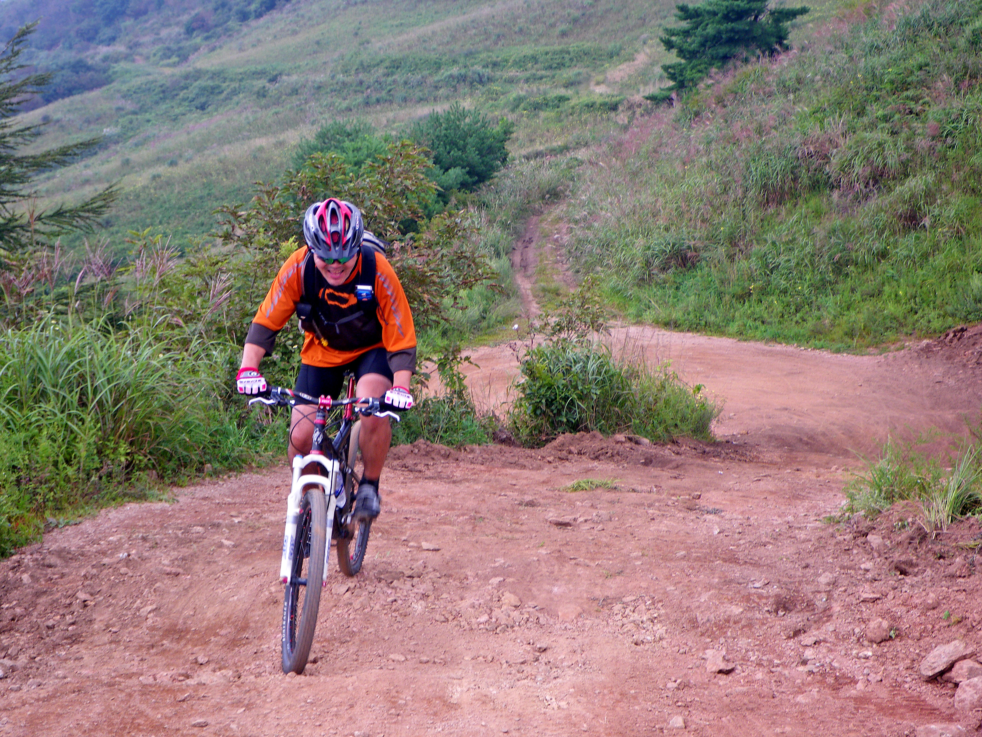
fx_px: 1759
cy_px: 368
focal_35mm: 62
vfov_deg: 23.7
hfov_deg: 31.2
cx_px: 491
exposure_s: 1/80
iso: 50
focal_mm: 11.1
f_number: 4.6
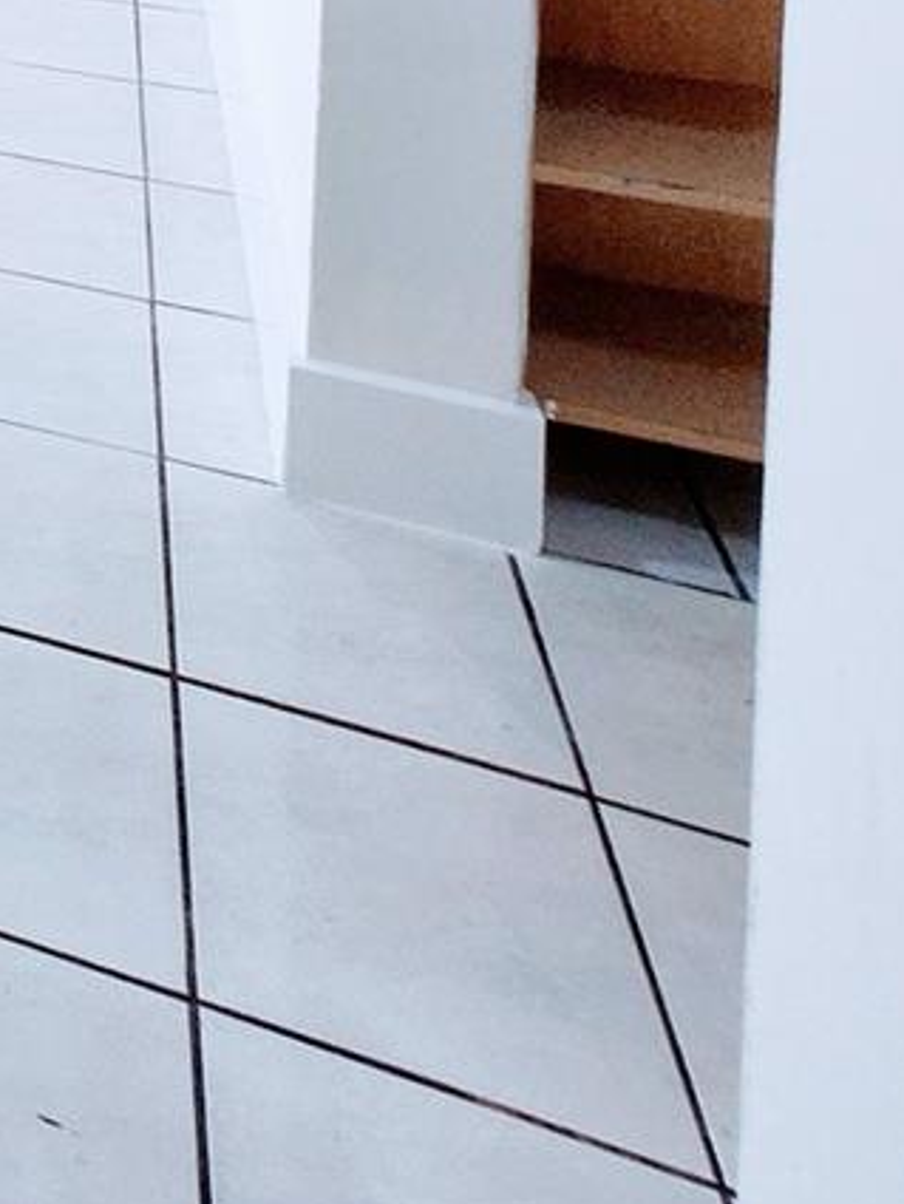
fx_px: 1636
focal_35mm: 47
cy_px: -615
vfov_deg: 27.4
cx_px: -643
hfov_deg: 21.9
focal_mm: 1.74
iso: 200
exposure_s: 1/60
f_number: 2.2
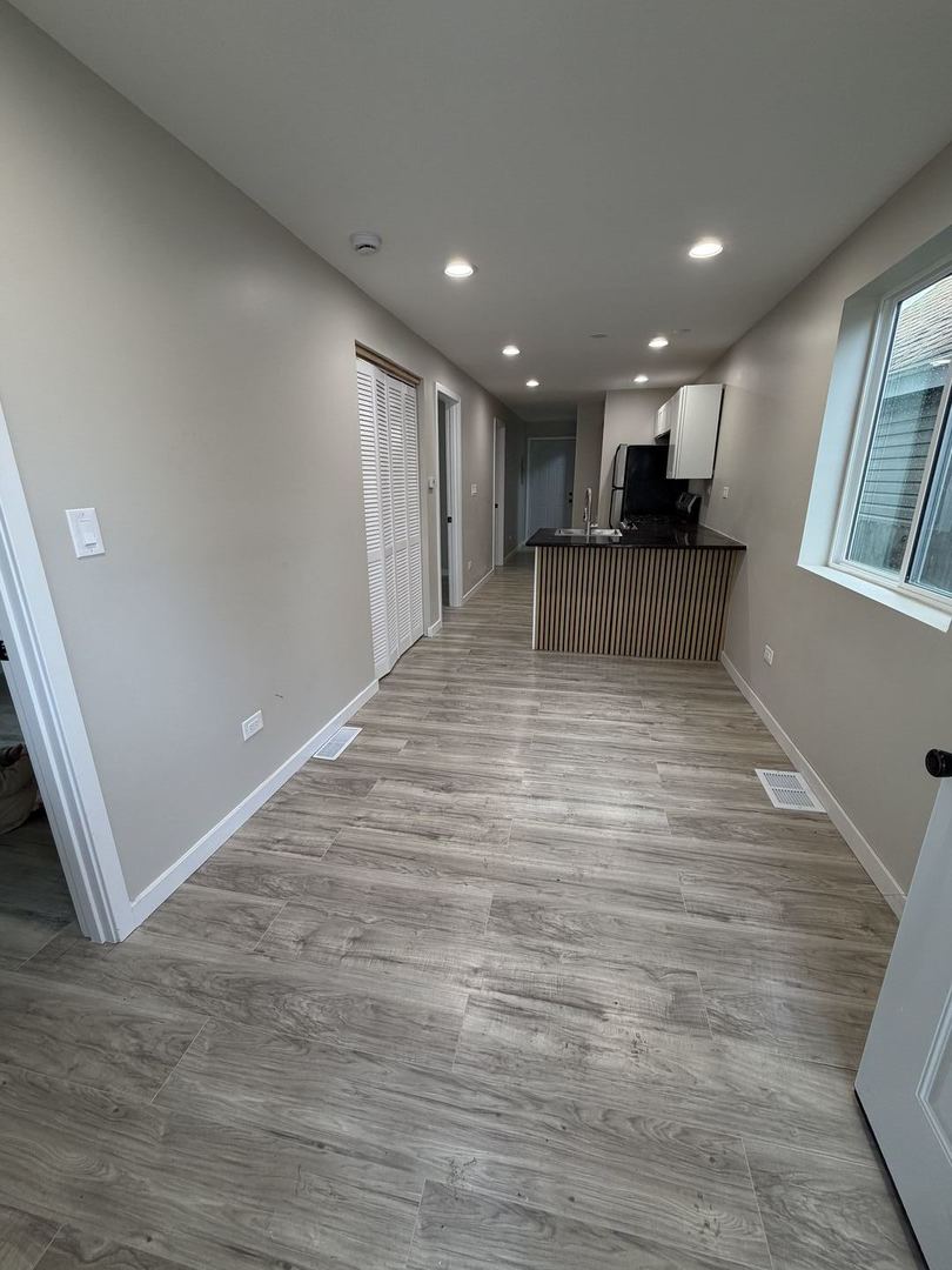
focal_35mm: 14
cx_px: 476
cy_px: 635
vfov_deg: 102.1
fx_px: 513
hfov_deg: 85.7
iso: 160
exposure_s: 1/120
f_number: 2.2
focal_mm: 2.22
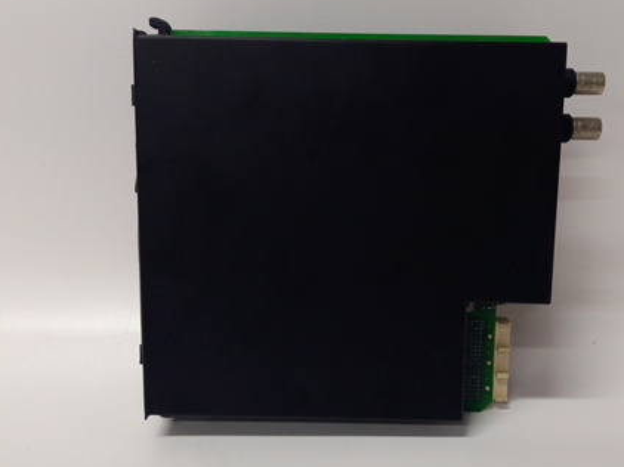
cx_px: 356
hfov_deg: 56.6
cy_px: 231
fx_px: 577
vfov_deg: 44.1
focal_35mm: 32
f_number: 2
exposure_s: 1/33
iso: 246
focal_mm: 3.79
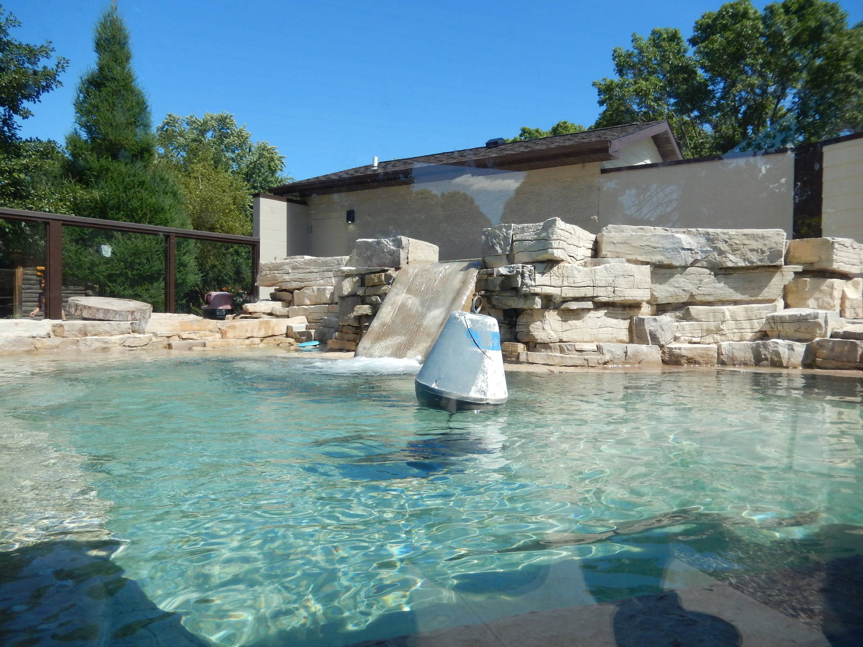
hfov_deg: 69.4
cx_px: 432
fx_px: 623
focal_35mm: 25
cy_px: 324
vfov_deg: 54.9
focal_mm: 4.5
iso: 125
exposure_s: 1/1000
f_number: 3.4
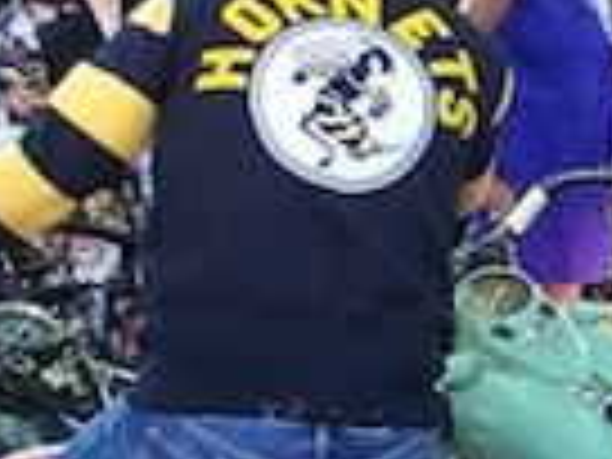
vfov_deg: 7.7
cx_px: 1161
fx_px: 3412
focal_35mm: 193
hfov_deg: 9.7
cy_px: 148
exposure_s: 1/60
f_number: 2.8
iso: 100
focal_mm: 7.54
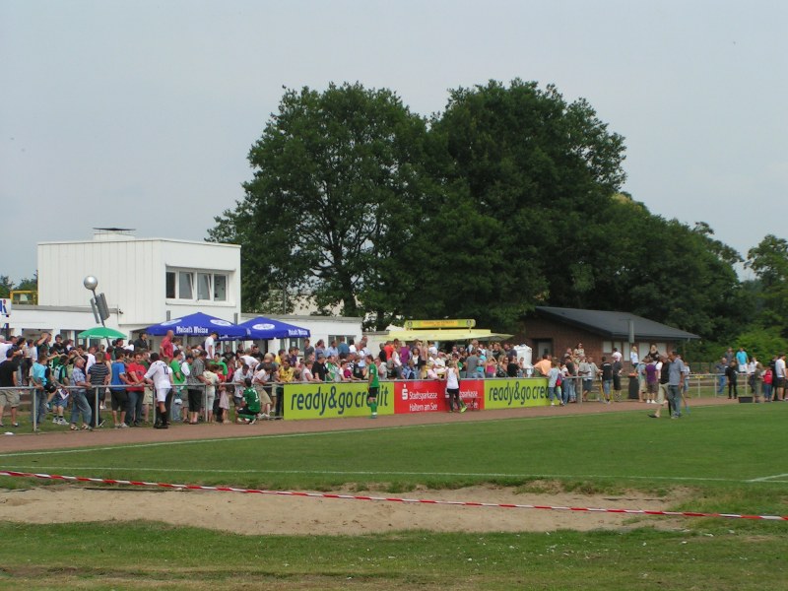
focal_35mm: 86
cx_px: 394
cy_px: 296
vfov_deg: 17.2
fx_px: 1958
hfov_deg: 22.8
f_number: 3.2
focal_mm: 13.2
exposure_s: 1/800
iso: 50
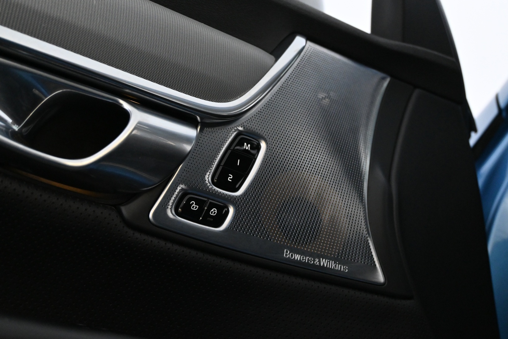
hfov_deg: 40.5
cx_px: 254
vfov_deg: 27.7
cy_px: 170
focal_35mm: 49
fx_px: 688
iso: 4000
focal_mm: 32.5
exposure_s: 1/50
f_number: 5
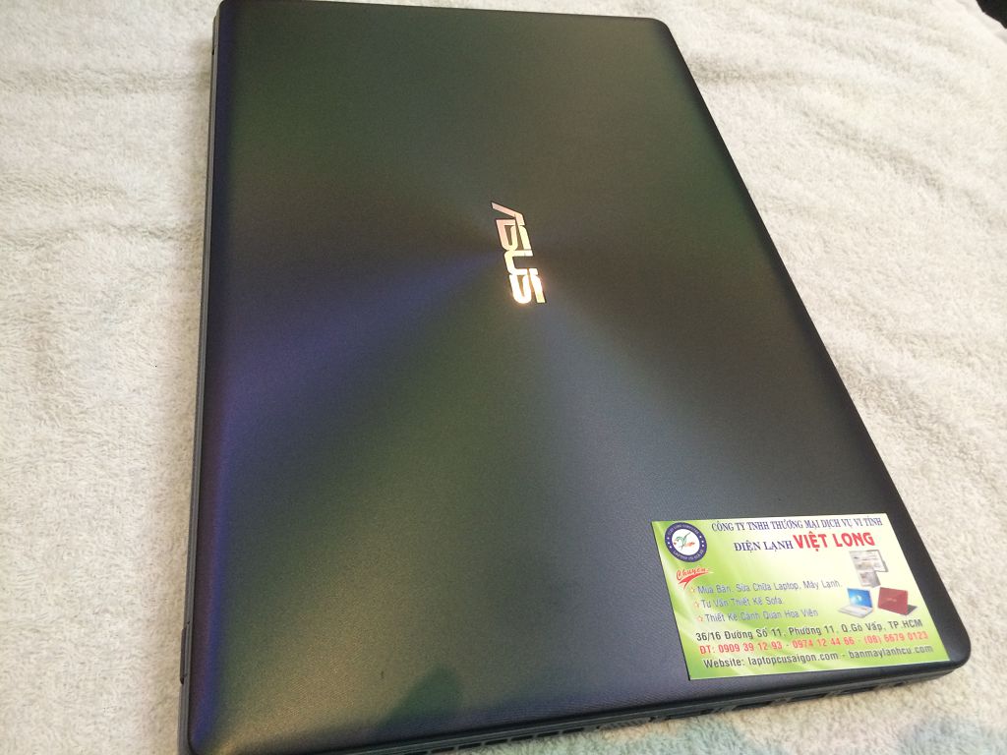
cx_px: 504
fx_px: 873
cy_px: 378
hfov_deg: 60.0
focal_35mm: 30
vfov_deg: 46.8
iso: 200
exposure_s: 1/33
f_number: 2.2
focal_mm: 4.12
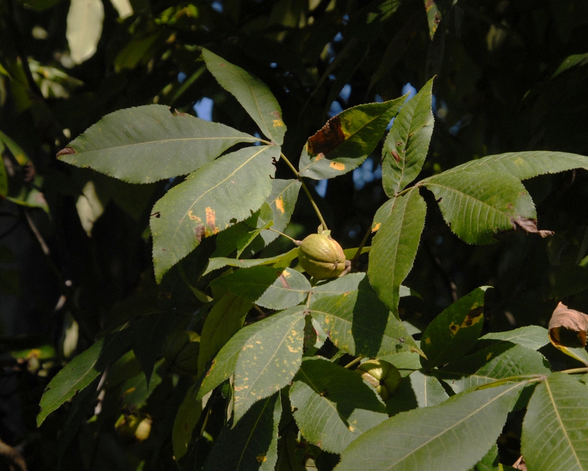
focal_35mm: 156
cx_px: 298
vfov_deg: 9.9
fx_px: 2715
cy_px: 236
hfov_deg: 12.4
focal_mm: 92
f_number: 8
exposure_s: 1/250
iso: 400
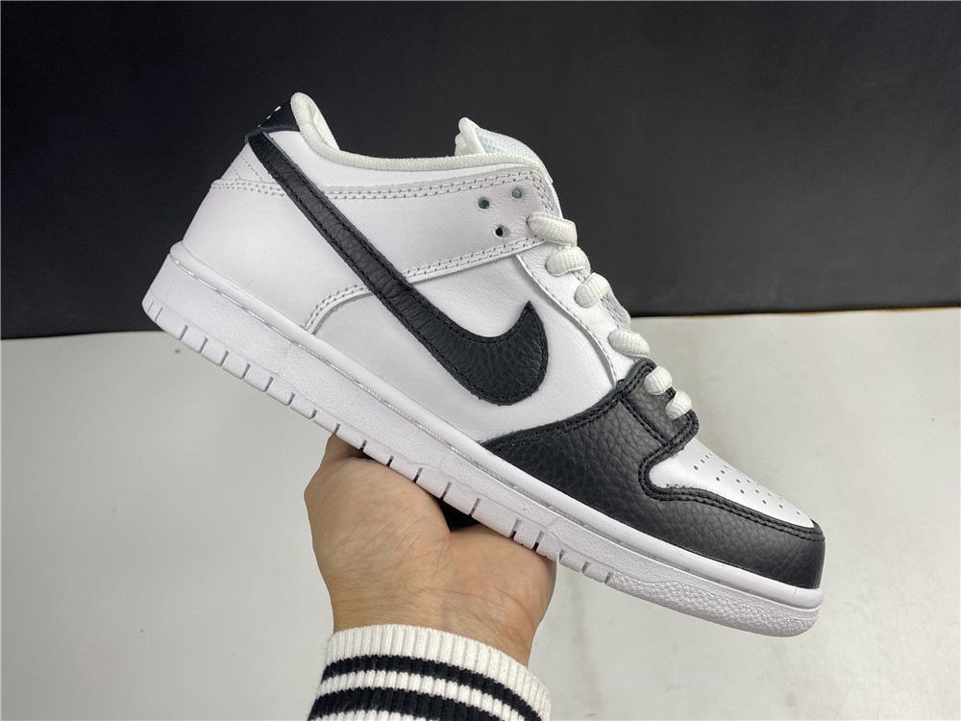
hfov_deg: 67.3
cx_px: 480
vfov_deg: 53.1
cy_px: 360
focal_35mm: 26
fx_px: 722
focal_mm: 4.25
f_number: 1.8
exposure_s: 1/100
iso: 32
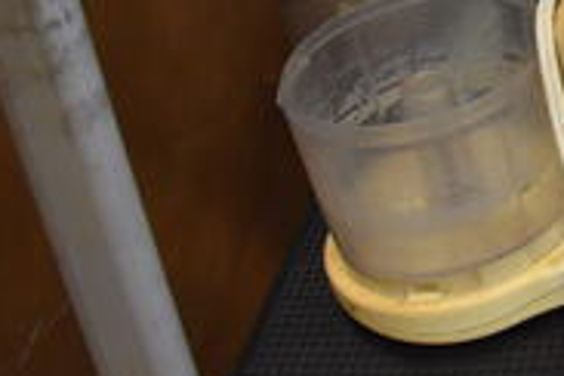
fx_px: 1410
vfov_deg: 14.5
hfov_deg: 18.9
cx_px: 925
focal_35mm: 90
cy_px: -136
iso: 1800
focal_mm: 18
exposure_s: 1/125
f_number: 3.5
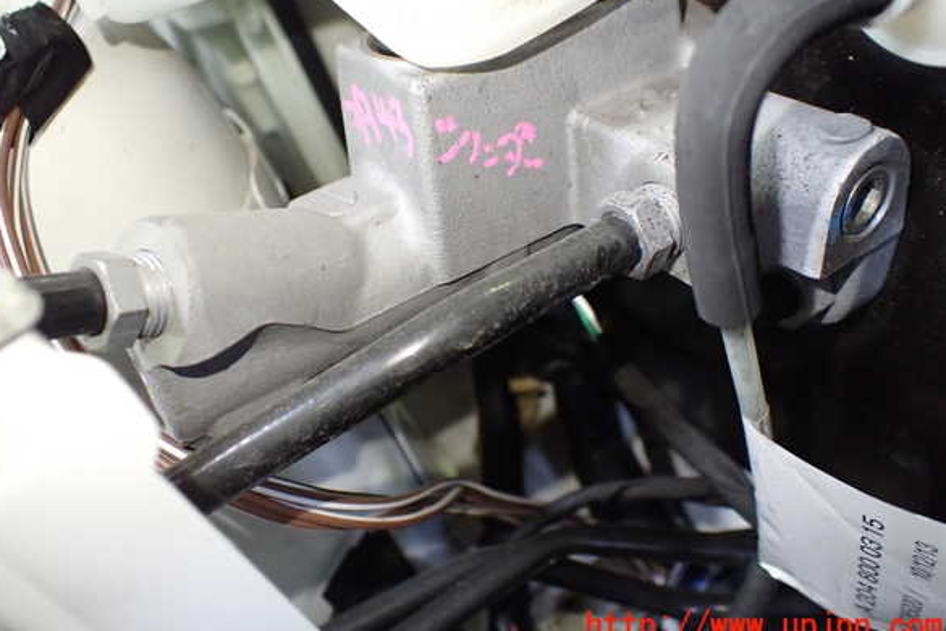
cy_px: 283
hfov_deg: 58.7
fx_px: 841
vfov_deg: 41.1
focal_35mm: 32
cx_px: 466
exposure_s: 1/60
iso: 800
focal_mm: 5.4
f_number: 2.3
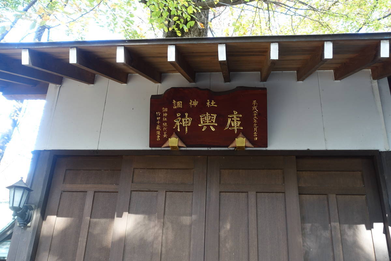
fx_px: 380
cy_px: 130
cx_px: 196
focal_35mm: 35
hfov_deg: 54.4
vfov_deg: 37.9
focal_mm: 12.99
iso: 160
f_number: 2.8
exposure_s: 1/40
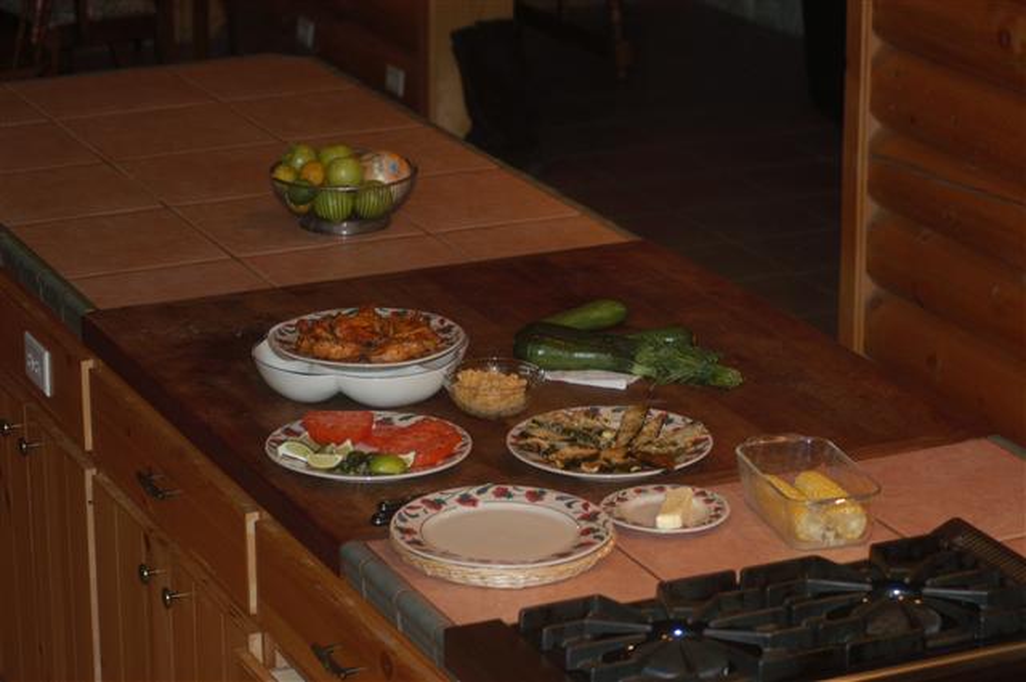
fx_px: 2989
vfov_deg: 13.0
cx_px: 513
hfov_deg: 19.5
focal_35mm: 105
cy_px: 341
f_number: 4
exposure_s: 1/60
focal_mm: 70
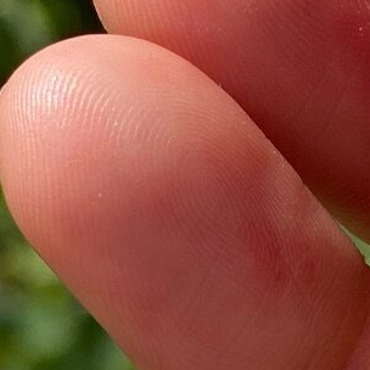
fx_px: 3688
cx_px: 679
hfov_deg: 5.6
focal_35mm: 305
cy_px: 257
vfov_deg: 5.7
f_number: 2
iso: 20
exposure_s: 1/1199
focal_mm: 6
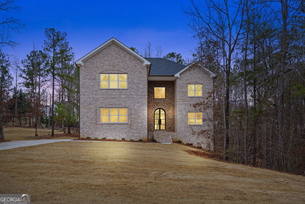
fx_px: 246
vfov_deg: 45.0
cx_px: 152
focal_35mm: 29
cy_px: 102
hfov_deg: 63.7
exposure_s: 1/800
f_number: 5.6
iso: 1250
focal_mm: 29
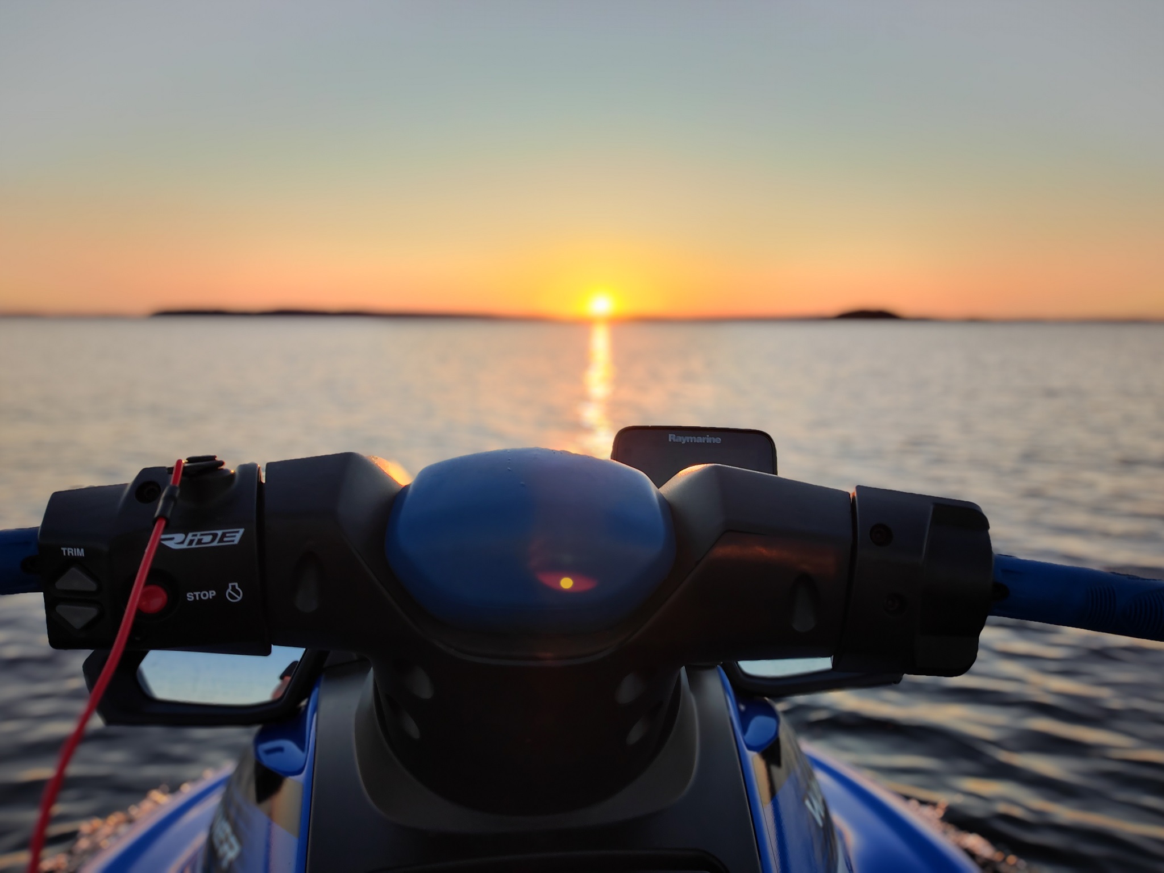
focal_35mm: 27
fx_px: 908
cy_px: 436
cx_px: 582
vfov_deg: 51.4
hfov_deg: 65.3
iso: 50
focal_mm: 5.53
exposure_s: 1/264
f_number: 1.8
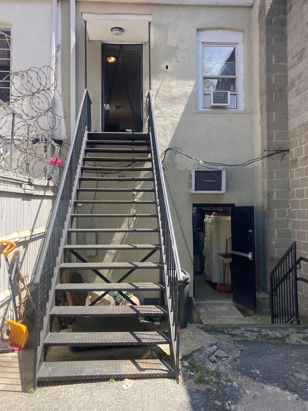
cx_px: 149
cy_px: 197
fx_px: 356
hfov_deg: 46.8
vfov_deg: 59.9
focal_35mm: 30
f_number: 1.8
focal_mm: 3.99
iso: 20
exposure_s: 1/666
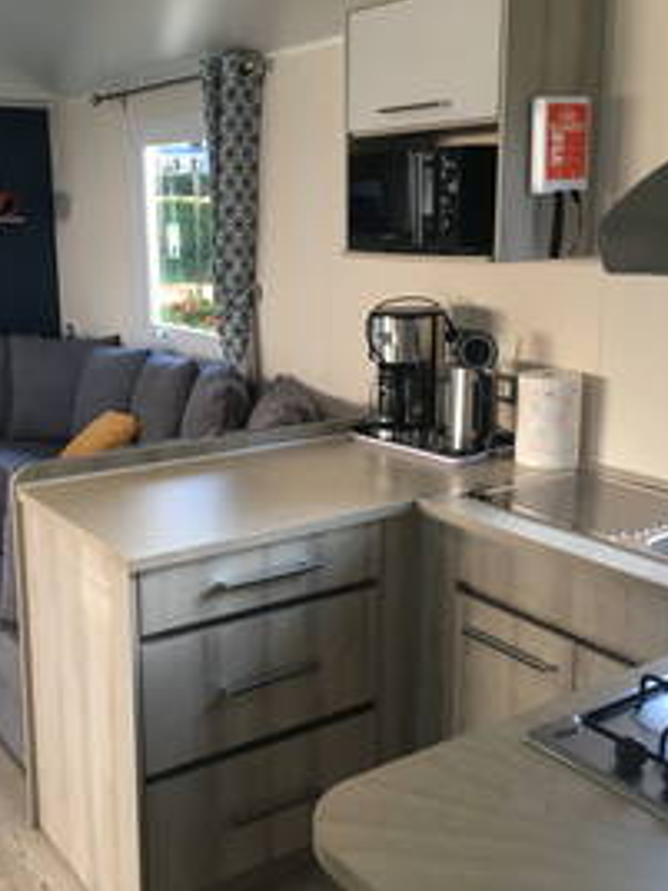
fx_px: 1003
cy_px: 446
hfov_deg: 36.7
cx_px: 266
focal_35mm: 39
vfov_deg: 47.9
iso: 25
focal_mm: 4.15
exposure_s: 1/33
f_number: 2.2
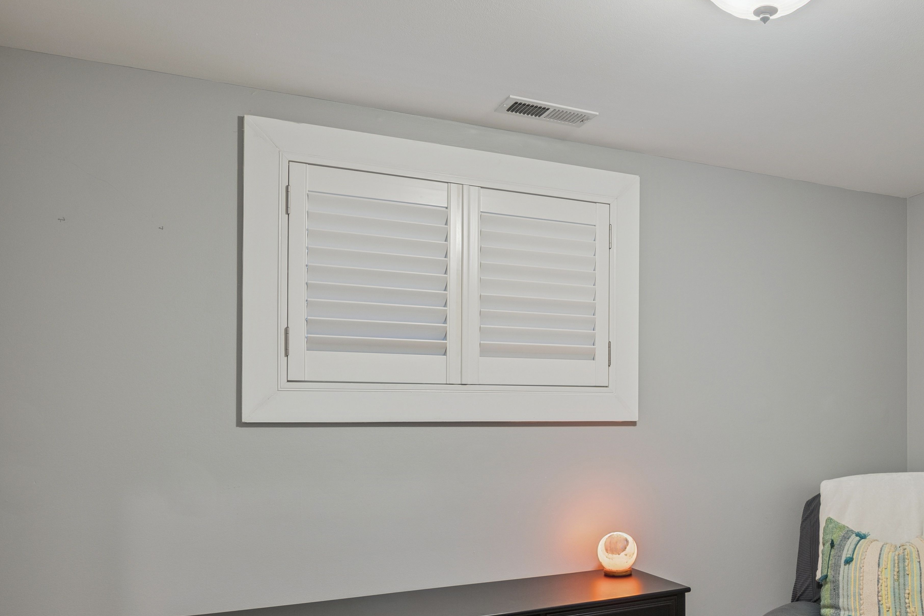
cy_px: 499
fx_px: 791
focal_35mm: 31
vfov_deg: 40.6
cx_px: 632
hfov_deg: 58.9
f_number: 8
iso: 200
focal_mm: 18.5
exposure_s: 1/15
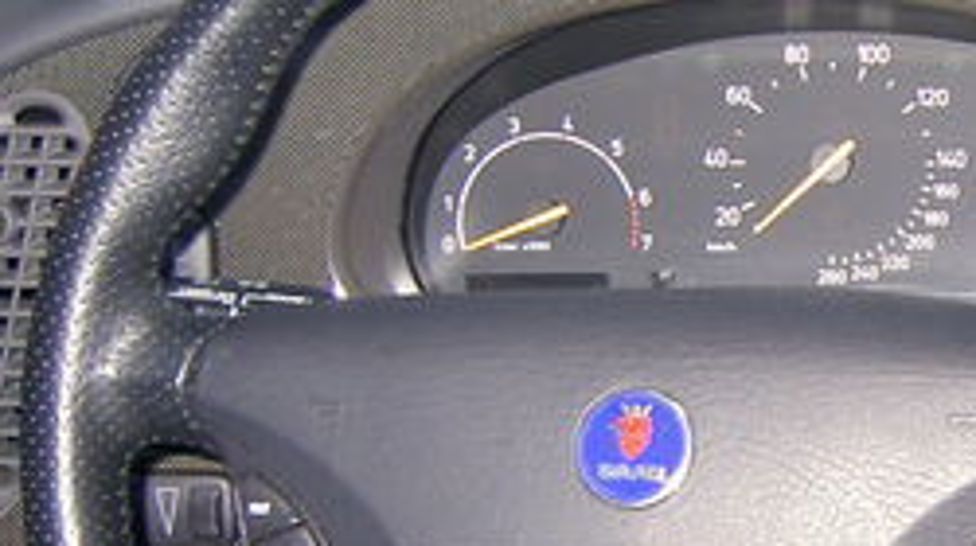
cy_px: 343
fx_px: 2456
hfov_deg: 21.4
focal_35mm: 95
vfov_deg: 12.7
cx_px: 1058
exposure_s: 1/60
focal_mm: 5.6
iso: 100
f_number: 2.8
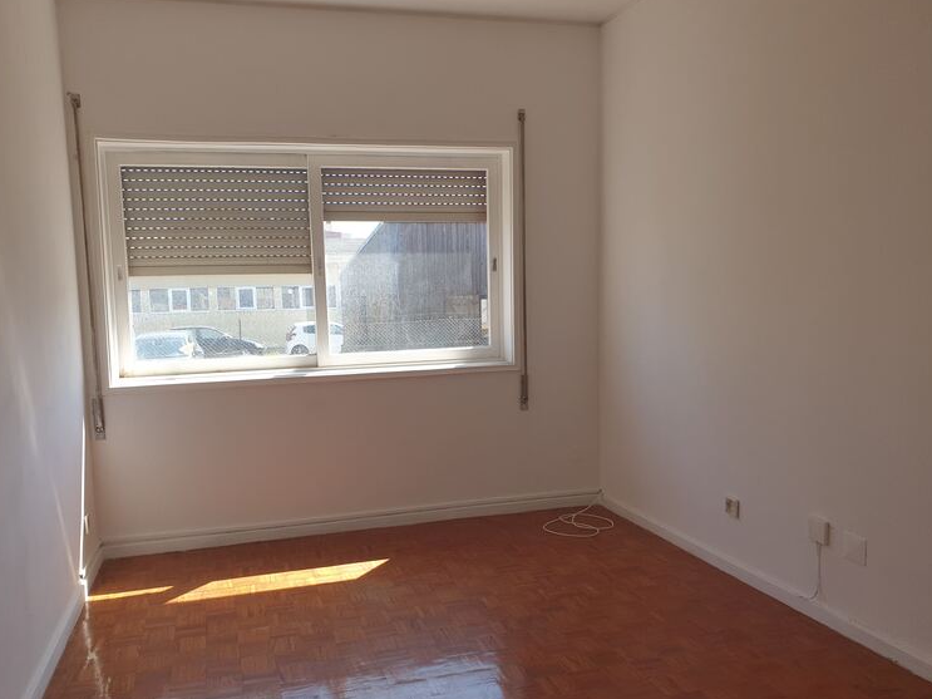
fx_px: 754
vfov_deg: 49.7
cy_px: 360
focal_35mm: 28
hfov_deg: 63.4
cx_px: 447
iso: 50
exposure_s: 1/330
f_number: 2.4
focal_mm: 4.32
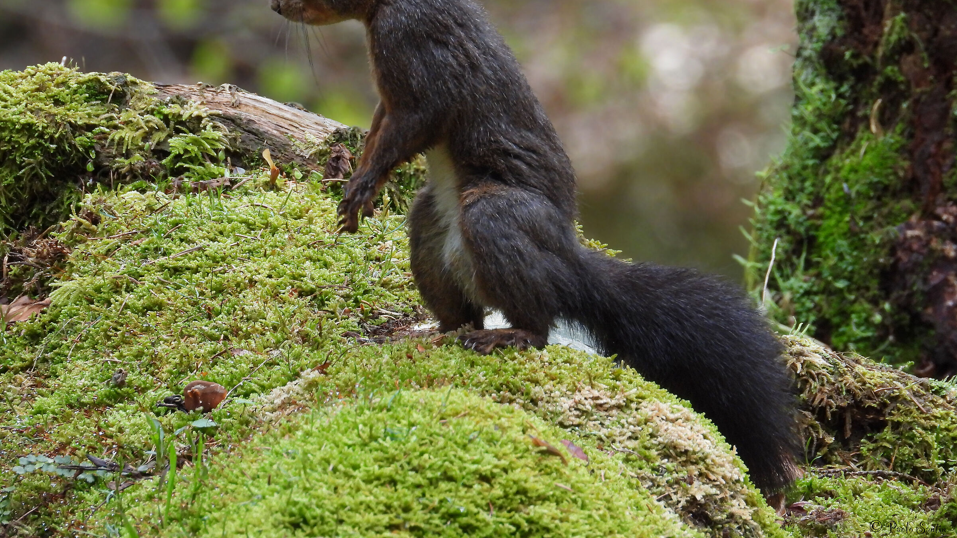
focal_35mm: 1091
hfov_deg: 2.0
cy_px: 182
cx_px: 479
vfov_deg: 1.1
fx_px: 27683
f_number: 5.6
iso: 400
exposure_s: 1/125
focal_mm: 180
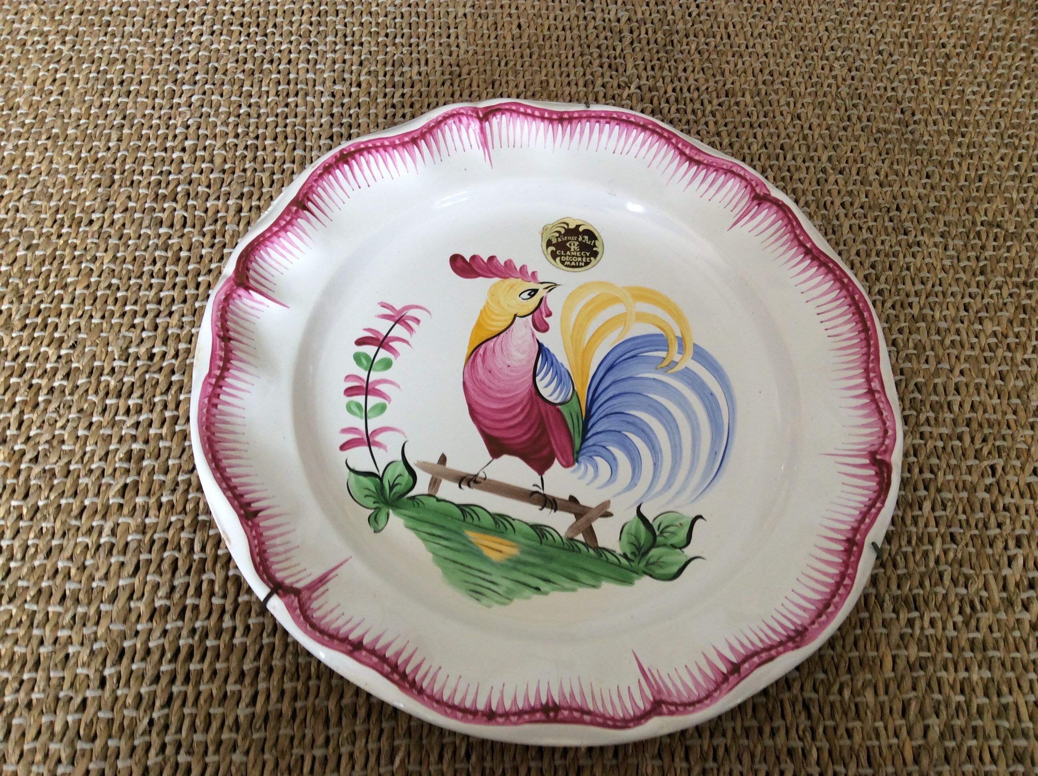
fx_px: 958
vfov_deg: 44.1
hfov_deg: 56.9
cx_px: 519
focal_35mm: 32
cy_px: 388
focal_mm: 3.3
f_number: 2.4
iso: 50
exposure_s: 1/25
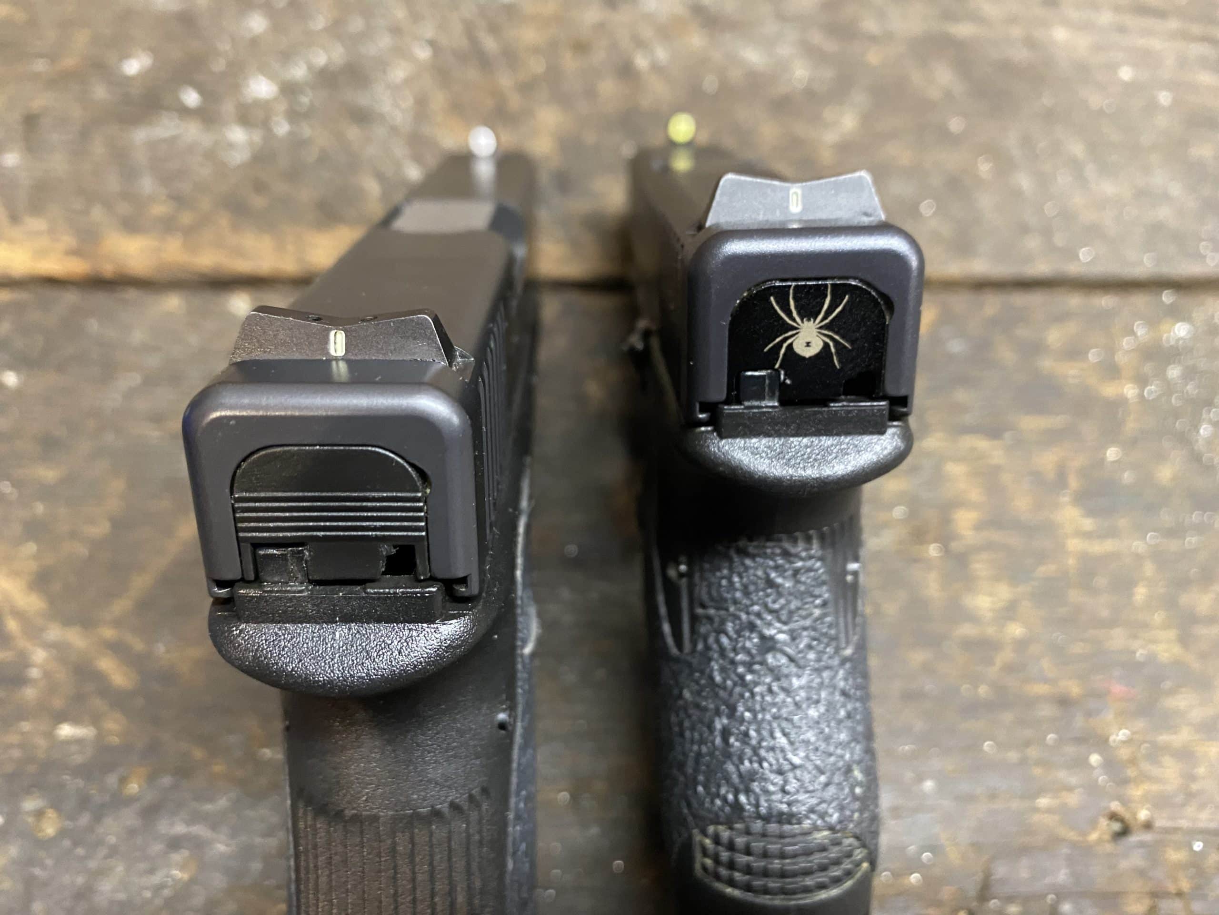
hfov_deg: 67.3
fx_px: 916
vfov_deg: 53.1
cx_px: 610
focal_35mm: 26
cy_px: 458
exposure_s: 1/30
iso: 500
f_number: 1.8
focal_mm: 4.25
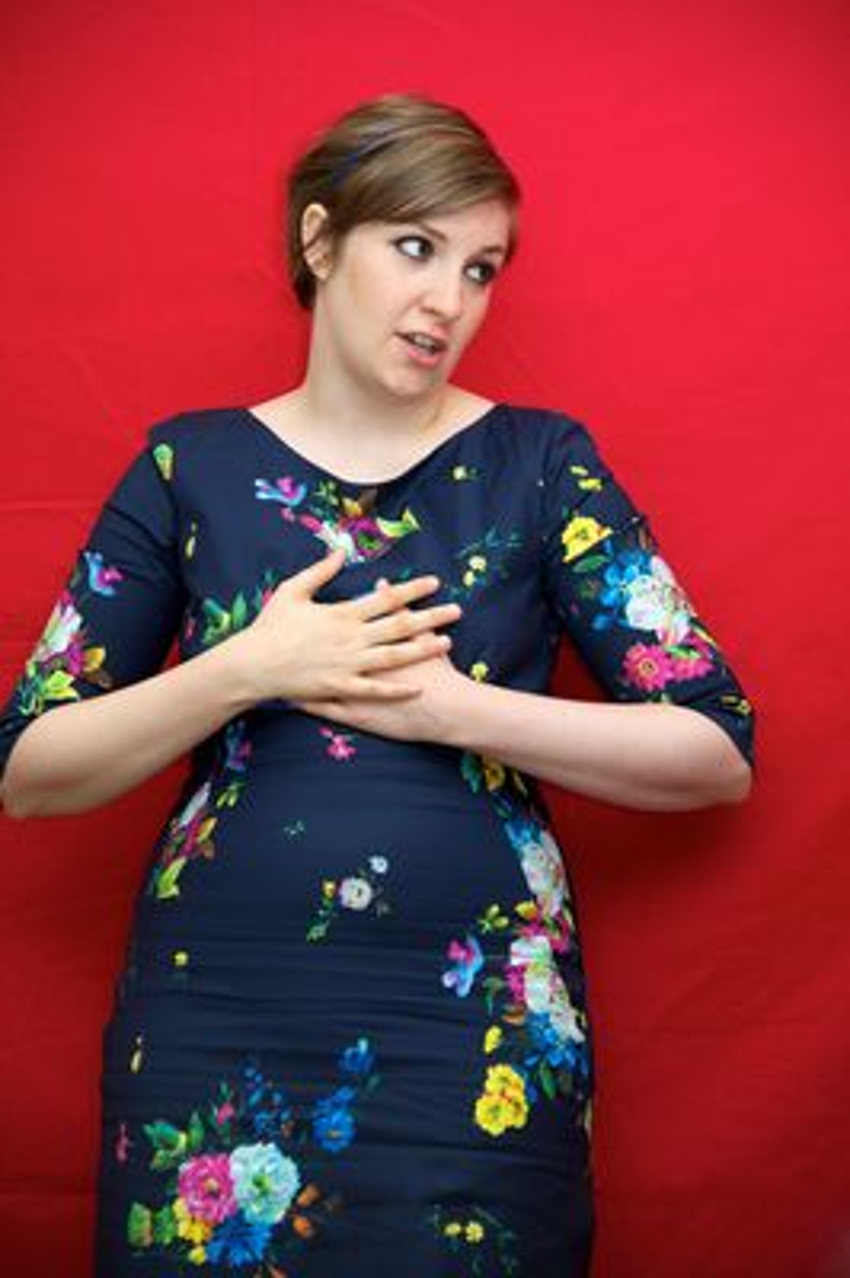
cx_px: 425
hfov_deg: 10.9
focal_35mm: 125
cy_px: 639
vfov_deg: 16.4
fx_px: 4434
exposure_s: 1/60
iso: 640
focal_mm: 125
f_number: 5.6
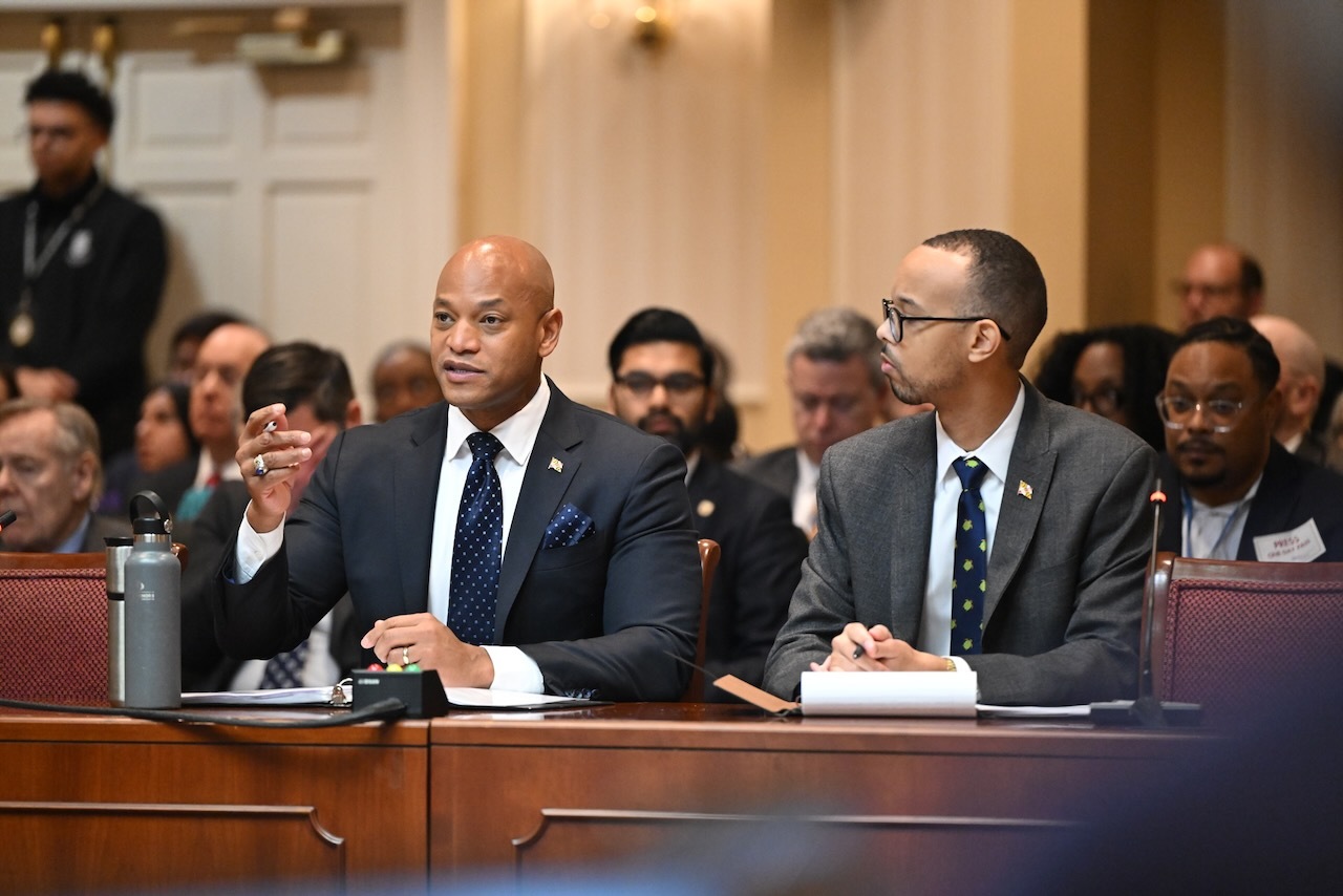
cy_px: 448
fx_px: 7462
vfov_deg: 6.9
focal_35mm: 200
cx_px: 672
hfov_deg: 10.3
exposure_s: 1/320
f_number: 2.8
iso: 6400
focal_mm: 200
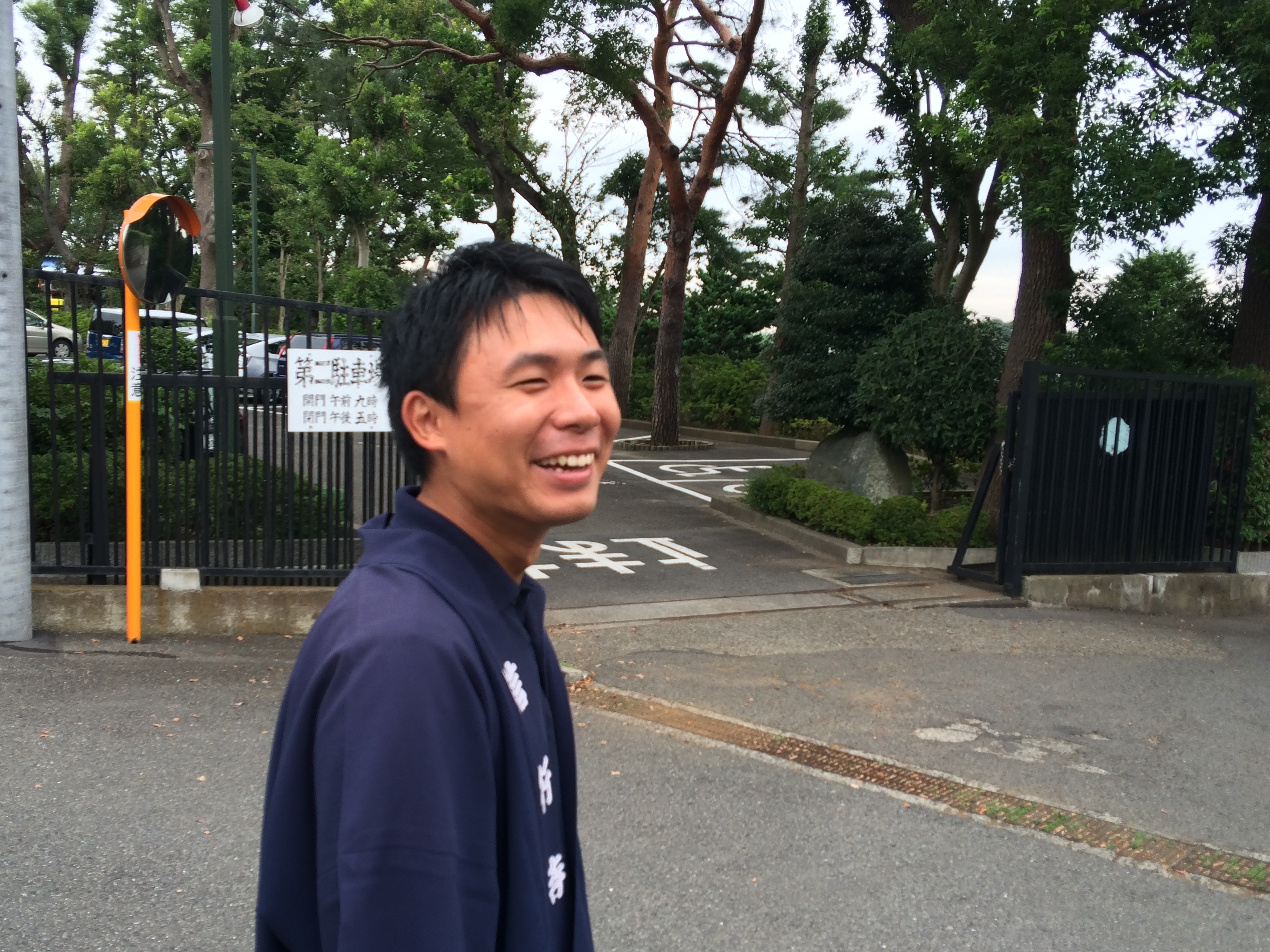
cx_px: 593
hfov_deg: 52.6
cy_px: 503
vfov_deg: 40.7
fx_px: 1284
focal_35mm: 35
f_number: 2.2
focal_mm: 4.12
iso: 32
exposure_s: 1/157
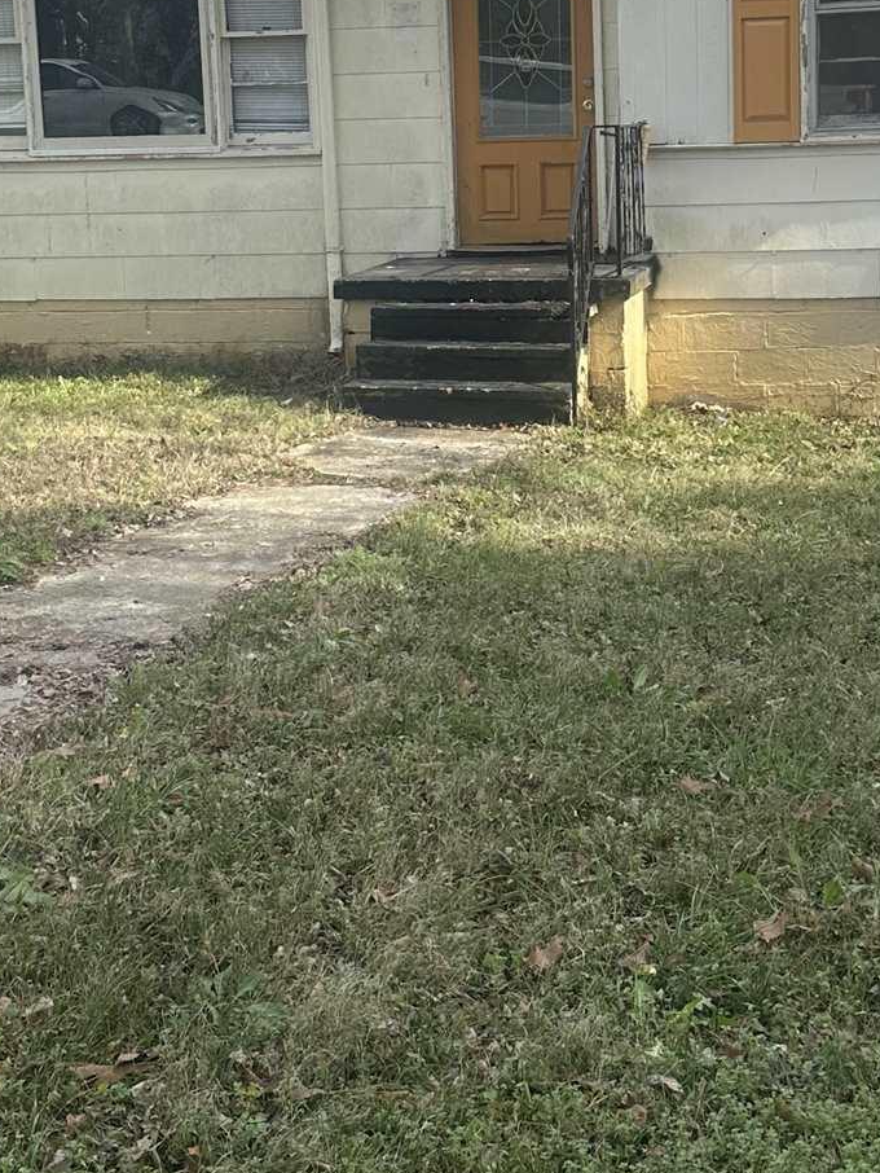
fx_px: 2067
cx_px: 500
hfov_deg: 24.0
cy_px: 333
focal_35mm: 61
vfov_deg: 31.3
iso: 80
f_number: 1.78
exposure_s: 1/1227
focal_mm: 6.86
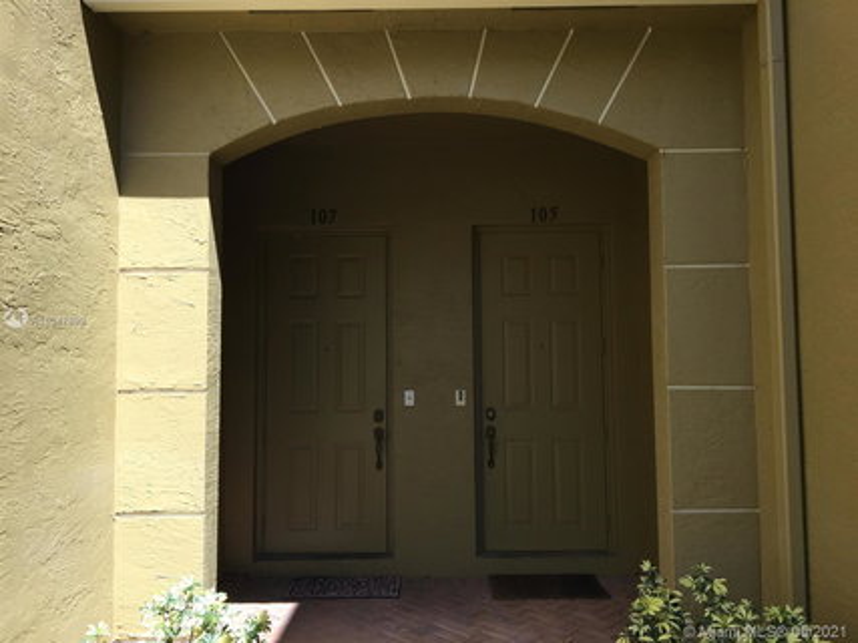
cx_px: 429
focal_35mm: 29
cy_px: 322
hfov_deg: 61.7
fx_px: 719
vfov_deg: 48.2
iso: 25
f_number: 2.2
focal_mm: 4.15
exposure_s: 1/513
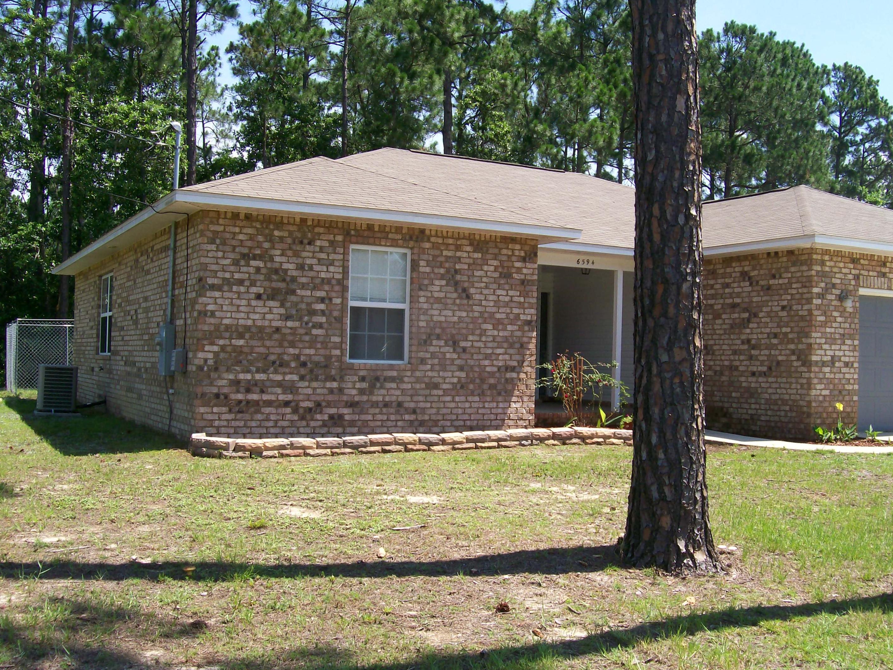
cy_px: 339
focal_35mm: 38
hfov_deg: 49.0
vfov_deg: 37.7
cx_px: 447
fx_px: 980
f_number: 4.8
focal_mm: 6
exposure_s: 1/294
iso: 80
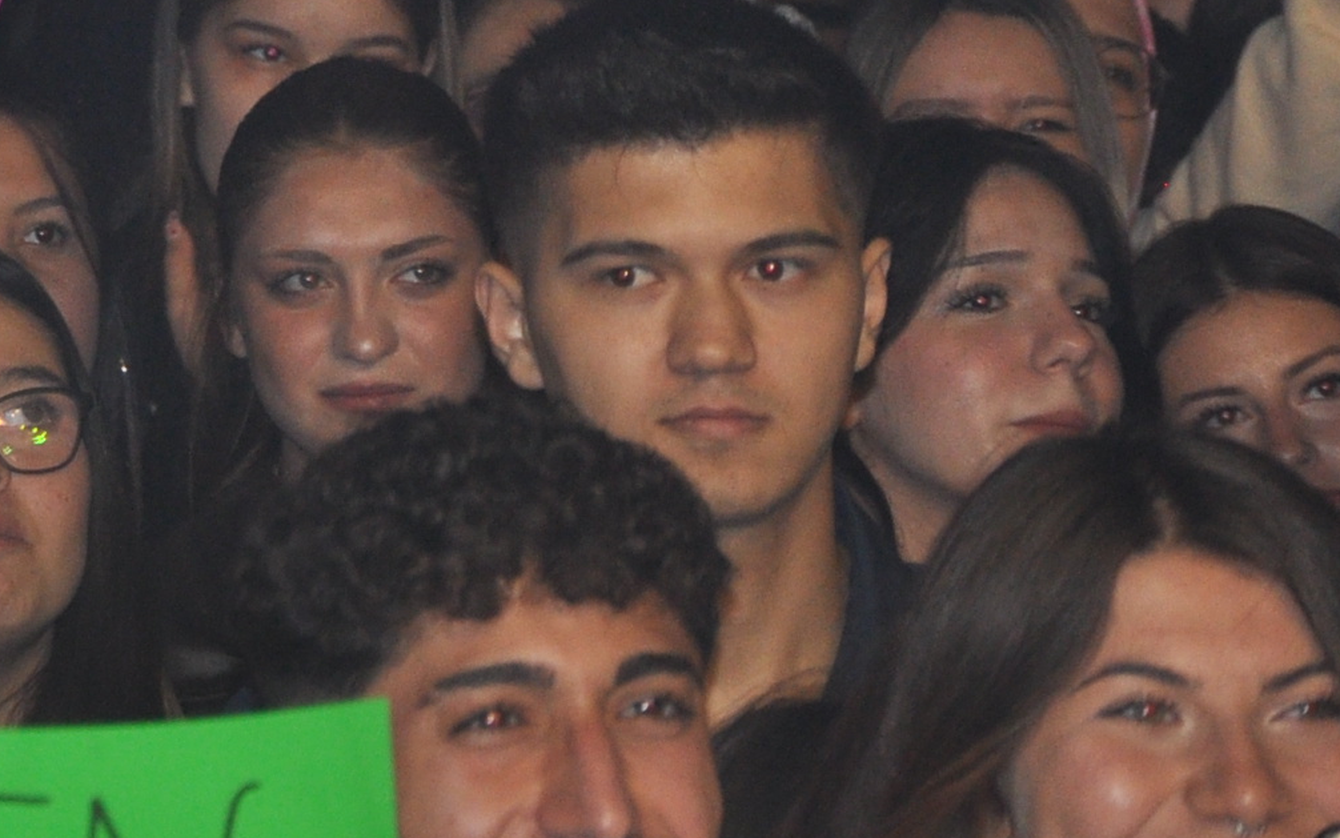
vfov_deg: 2.9
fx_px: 16399
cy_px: -536
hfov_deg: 4.7
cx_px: -539
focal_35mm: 449
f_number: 5.6
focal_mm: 92
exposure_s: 1/60
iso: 640
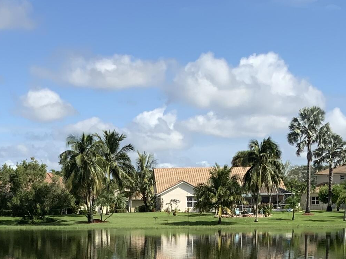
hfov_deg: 22.5
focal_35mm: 87
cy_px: 363
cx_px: 134
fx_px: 870
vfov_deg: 15.9
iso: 16
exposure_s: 1/1786
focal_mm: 3
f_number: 1.8
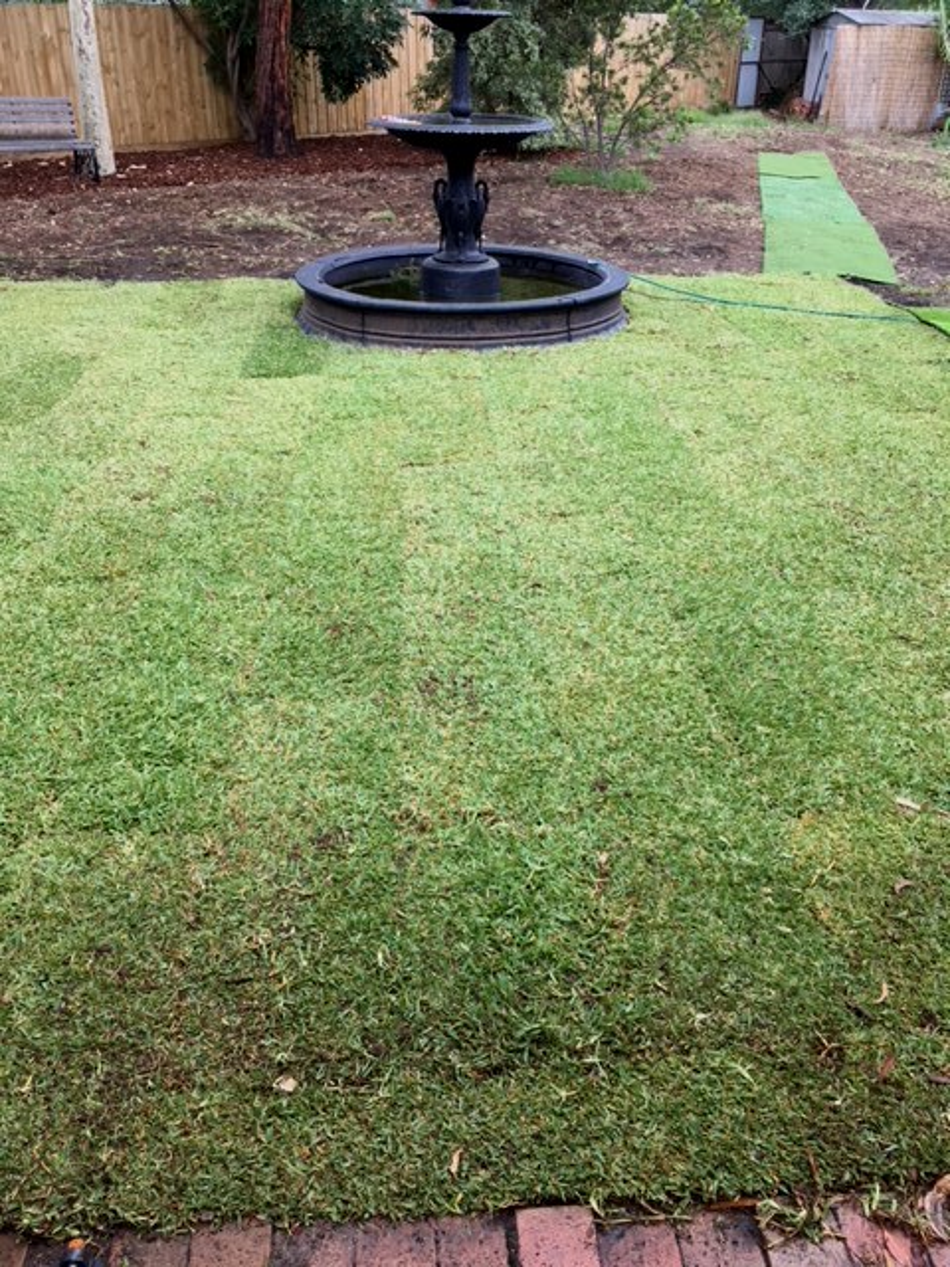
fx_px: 1061
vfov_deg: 61.7
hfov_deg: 48.2
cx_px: 475
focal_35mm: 29
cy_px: 634
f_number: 2.2
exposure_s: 1/359
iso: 25
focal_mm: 4.15
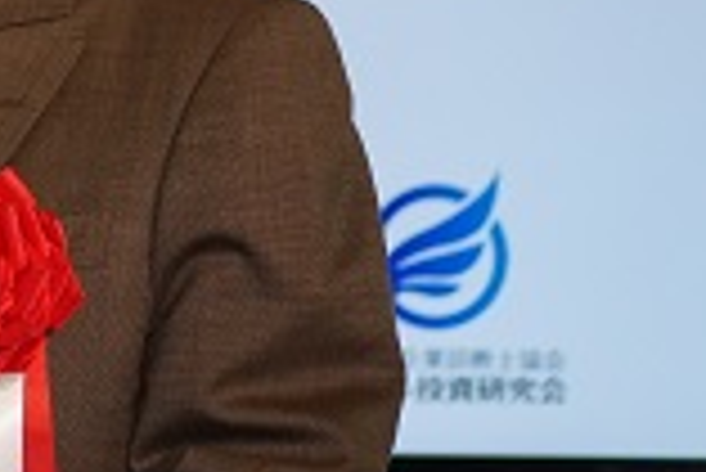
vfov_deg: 2.1
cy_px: 128
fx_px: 12849
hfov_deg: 3.1
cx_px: -243
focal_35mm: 655
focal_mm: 135
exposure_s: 1/160
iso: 640
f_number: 4.5
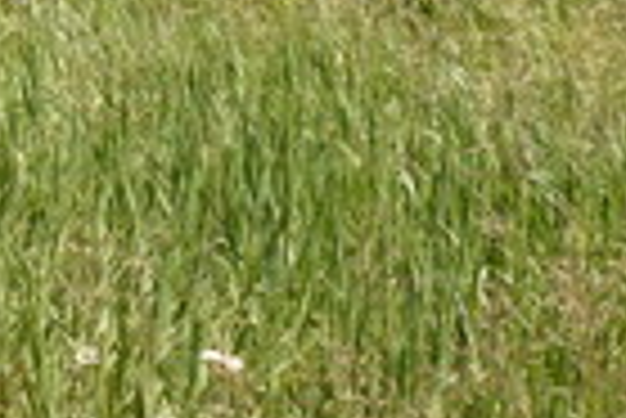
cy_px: -380
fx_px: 4195
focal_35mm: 241
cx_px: -405
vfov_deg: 5.6
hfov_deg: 8.3
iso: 640
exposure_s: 1/4000
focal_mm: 28
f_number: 5.6
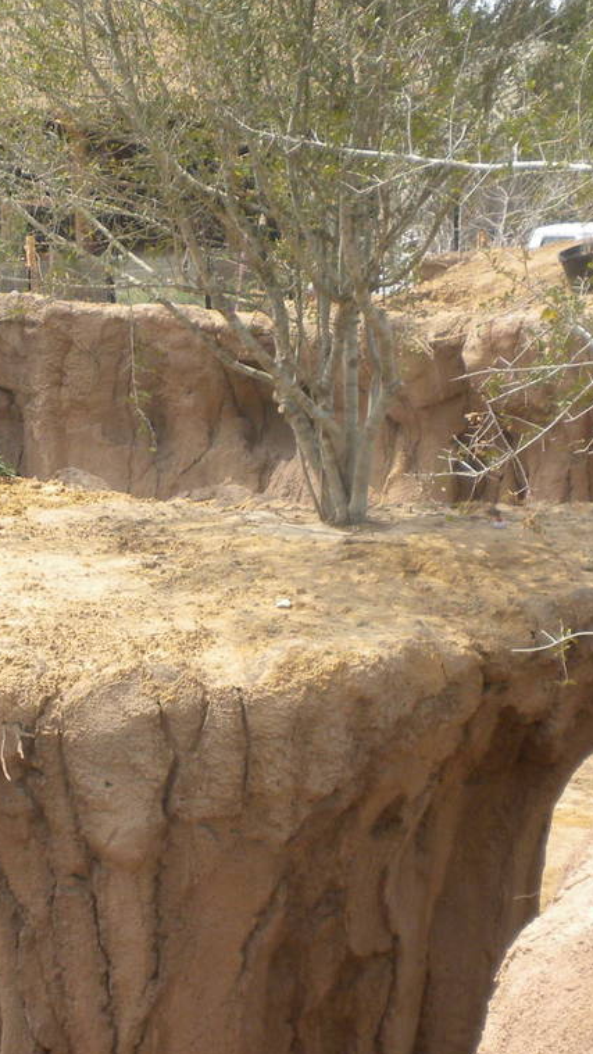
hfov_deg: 14.1
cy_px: 696
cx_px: 90
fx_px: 2376
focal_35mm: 85
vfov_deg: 24.9
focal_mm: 6.6
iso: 64
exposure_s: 1/468
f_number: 3.5
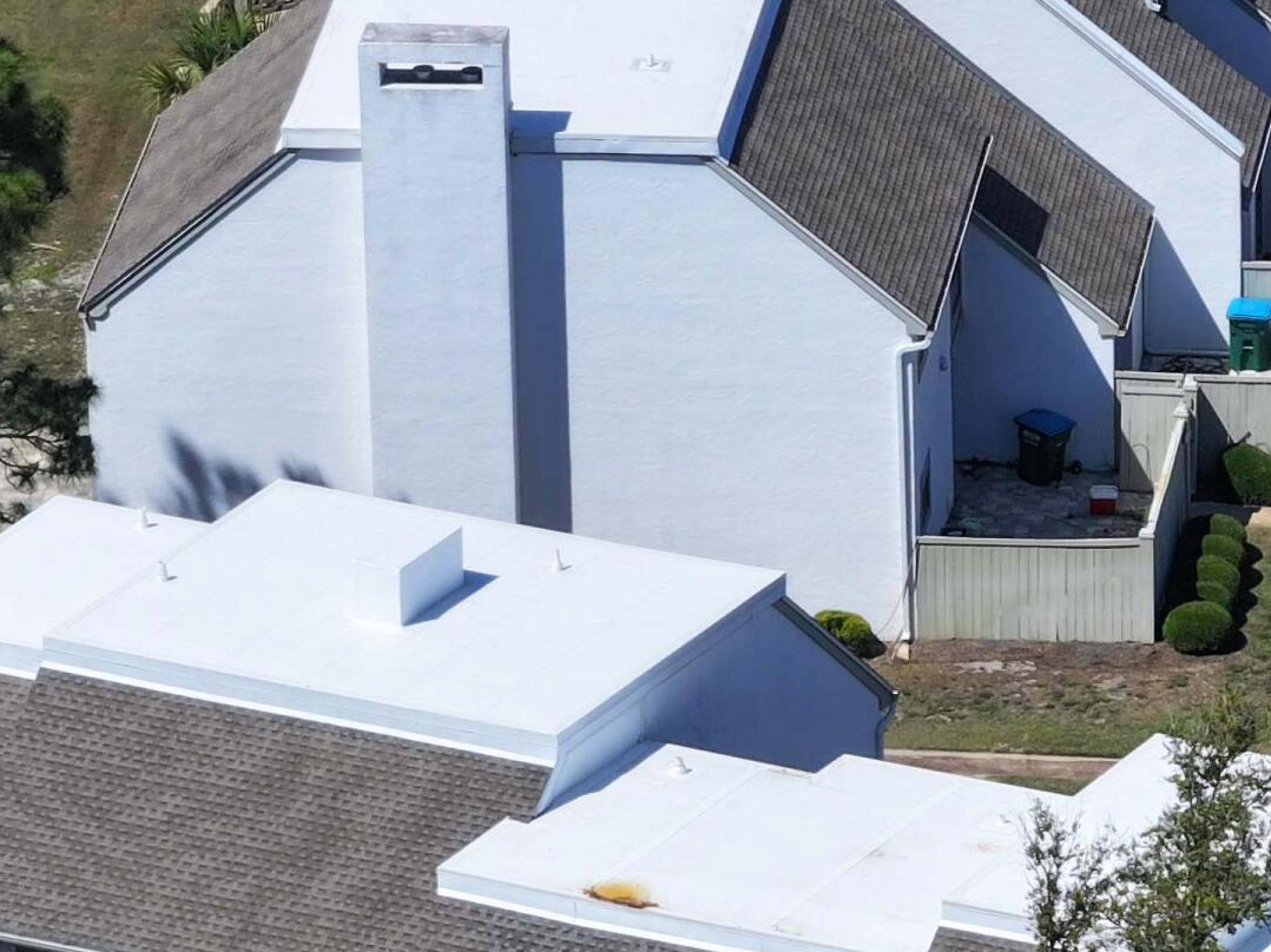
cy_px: 1153
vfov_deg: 3.2
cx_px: 1532
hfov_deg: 4.3
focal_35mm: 462
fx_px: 16960
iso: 100
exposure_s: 1/1000
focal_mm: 30.71
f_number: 3.4
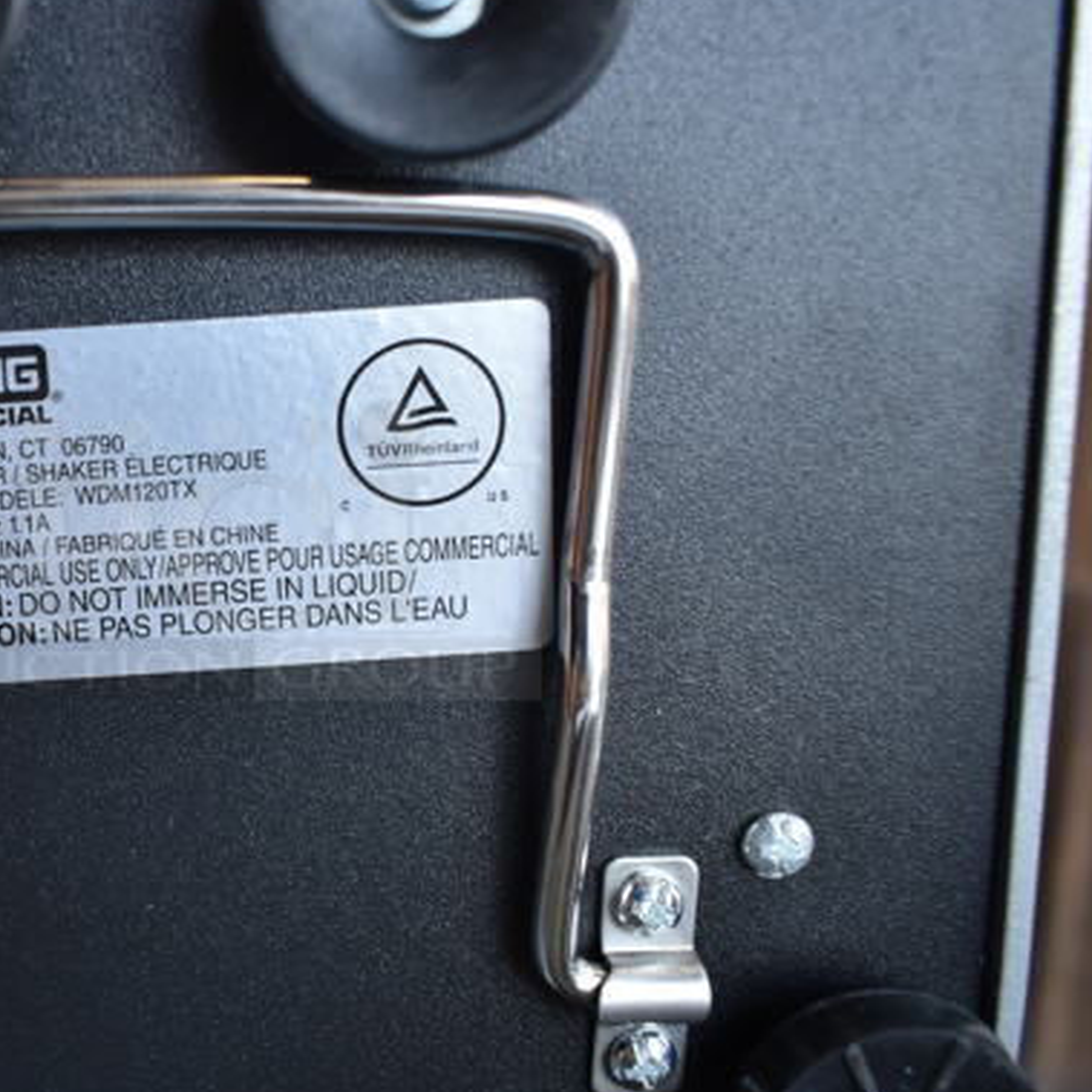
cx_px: 222
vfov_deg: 44.9
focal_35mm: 37
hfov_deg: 42.9
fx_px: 1321
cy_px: 547
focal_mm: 18
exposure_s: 1/125
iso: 450
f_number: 3.5
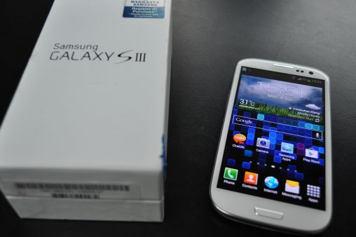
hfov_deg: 49.6
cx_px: 177
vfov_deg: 34.2
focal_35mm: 39
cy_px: 124
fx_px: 385
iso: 400
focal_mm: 22
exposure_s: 1/60
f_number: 4
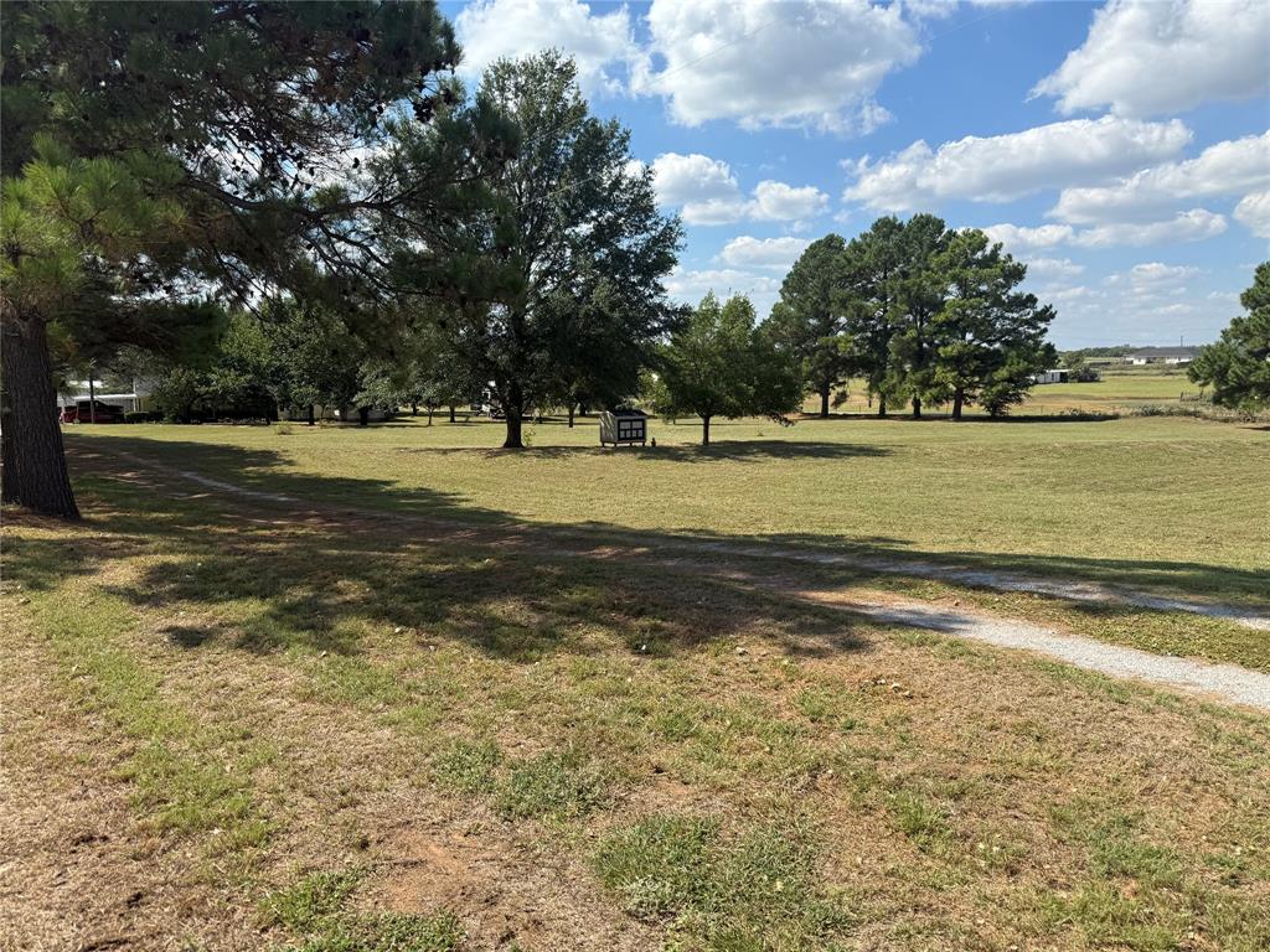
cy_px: 476
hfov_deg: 71.6
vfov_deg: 56.8
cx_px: 635
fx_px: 881
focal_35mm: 24
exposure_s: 1/3953
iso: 80
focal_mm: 6.76
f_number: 1.78
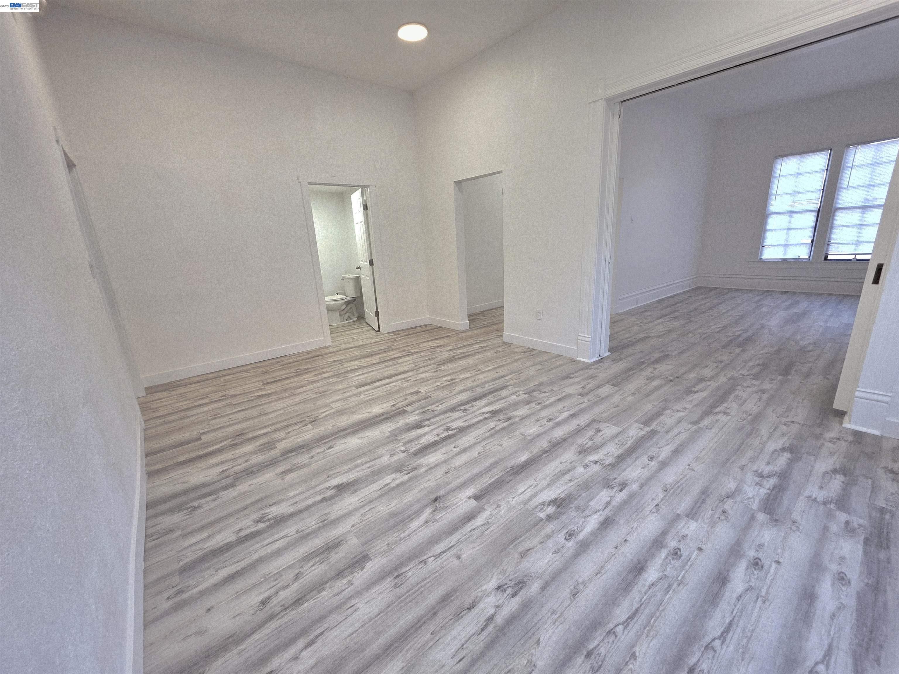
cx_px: 450
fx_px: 338
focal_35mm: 13
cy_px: 337
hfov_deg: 106.2
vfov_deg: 89.9
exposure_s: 1/120
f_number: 1.9
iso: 125
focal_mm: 2.2
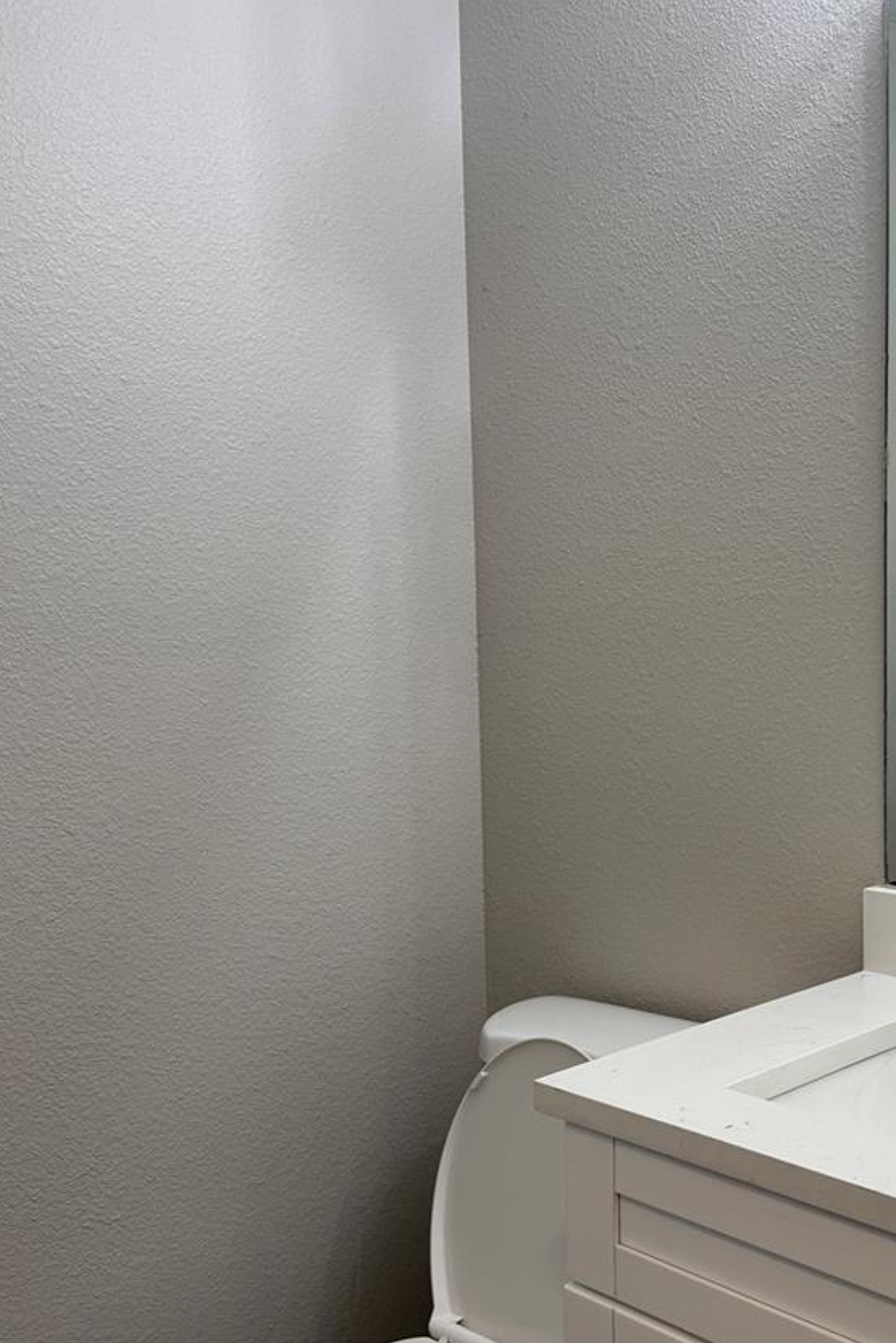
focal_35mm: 36
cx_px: 676
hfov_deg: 36.0
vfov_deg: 53.0
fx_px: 1343
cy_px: 734
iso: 100
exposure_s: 1/120
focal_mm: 6.76
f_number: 1.78
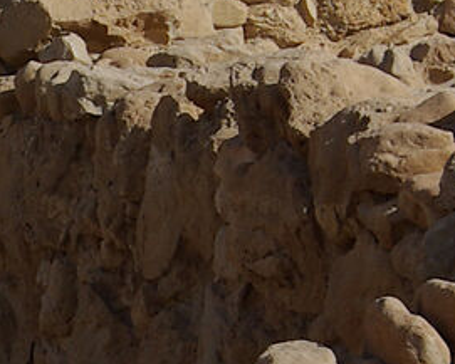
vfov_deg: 3.6
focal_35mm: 436
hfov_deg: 4.4
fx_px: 5875
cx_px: -259
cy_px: 224
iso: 100
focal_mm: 35
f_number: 9.5
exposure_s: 1/500
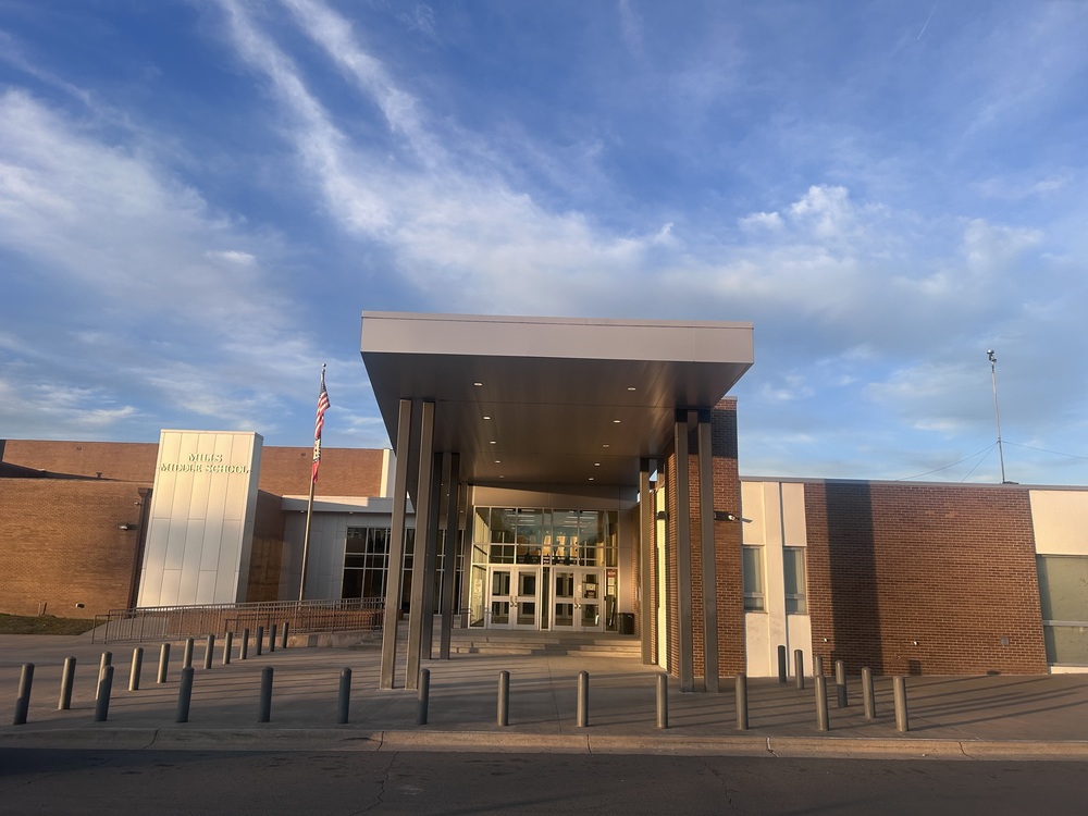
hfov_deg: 67.3
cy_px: 408
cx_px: 544
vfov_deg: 53.1
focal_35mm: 26
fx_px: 817
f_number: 1.5
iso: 50
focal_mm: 5.7
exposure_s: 1/1344
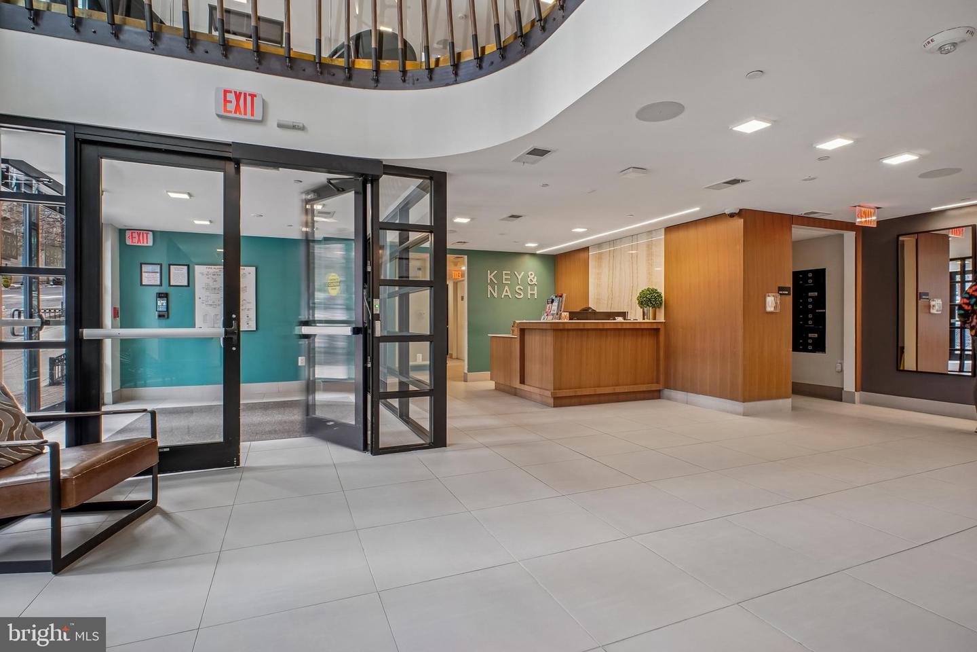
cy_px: 326
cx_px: 488
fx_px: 448
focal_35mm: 16
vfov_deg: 72.1
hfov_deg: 95.0
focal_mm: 11
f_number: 8
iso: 500
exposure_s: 1/15
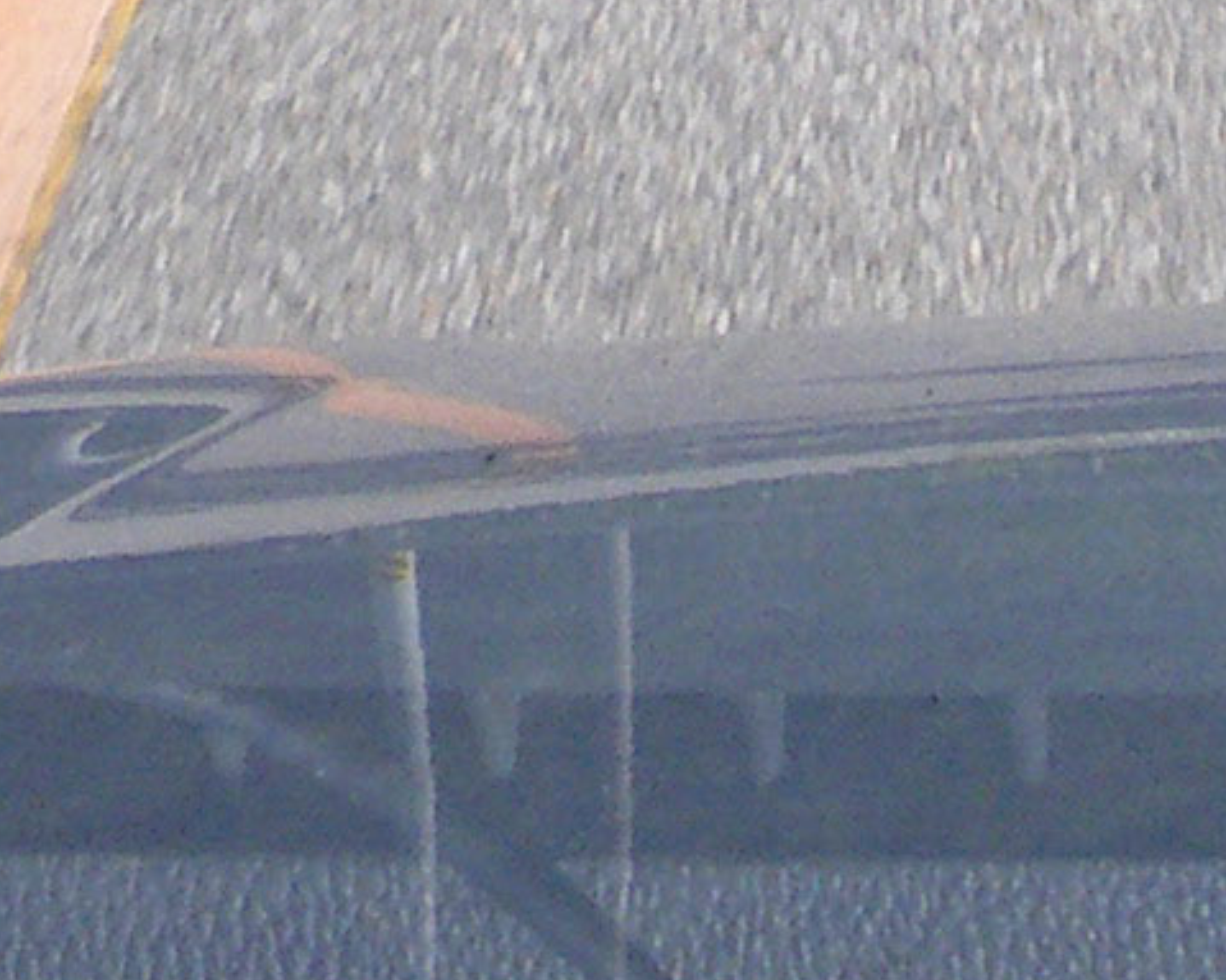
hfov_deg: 9.3
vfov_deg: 6.6
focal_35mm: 208
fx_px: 7546
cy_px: -2262
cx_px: 921
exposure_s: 1/200
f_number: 4.2
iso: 50
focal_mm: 5
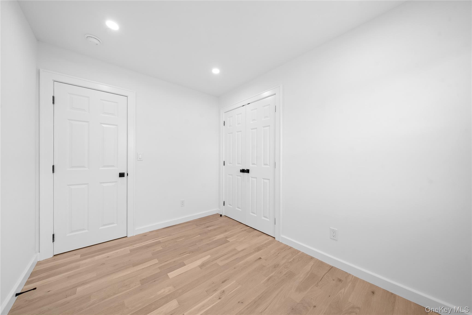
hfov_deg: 112.6
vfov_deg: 90.0
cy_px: 158
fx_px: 157
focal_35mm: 12
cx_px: 236
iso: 250
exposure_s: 1/6
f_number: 8
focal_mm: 12
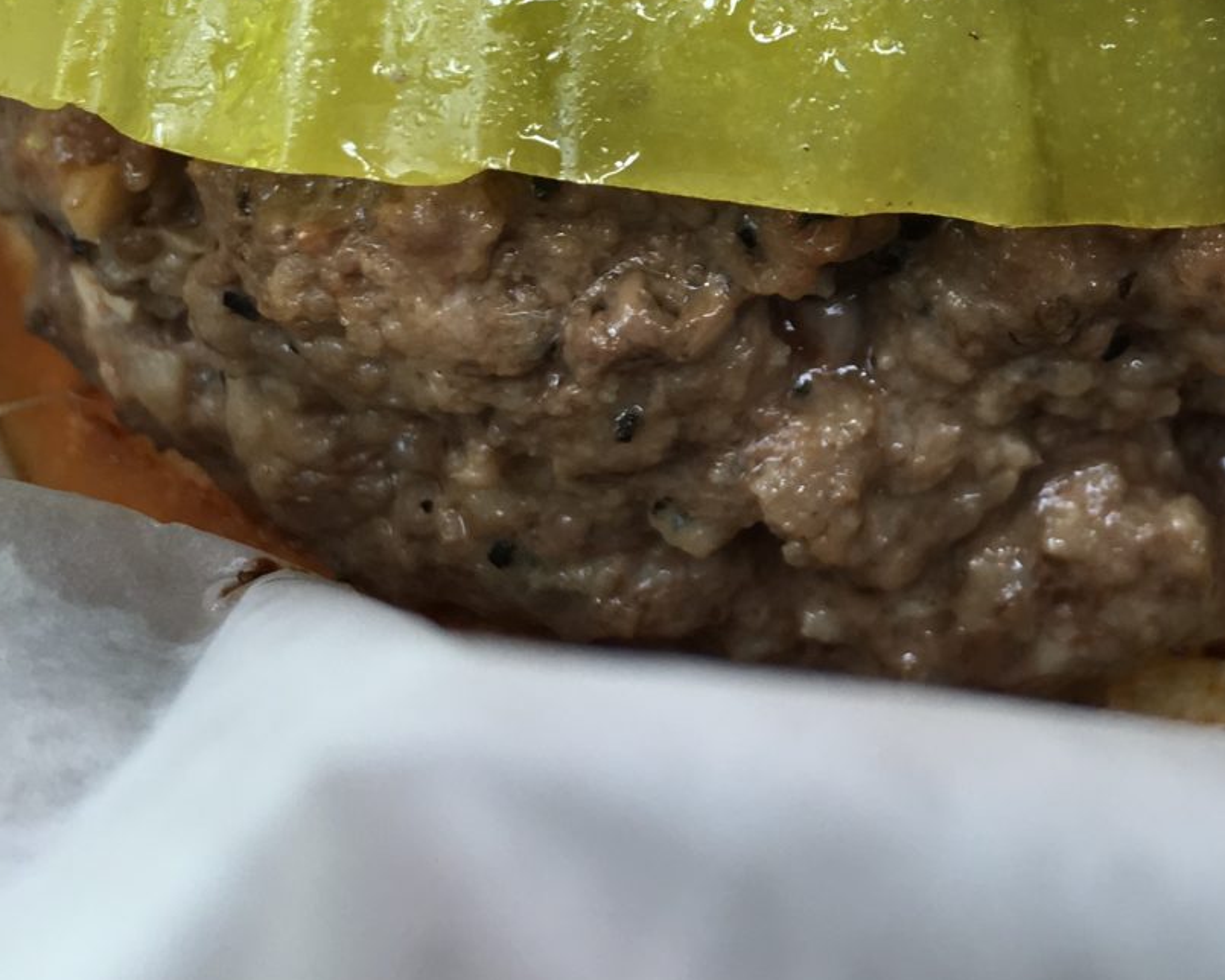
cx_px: 1193
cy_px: 52
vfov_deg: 20.7
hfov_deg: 25.3
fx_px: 2610
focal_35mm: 72
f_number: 2.2
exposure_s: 1/120
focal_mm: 4.15
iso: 32
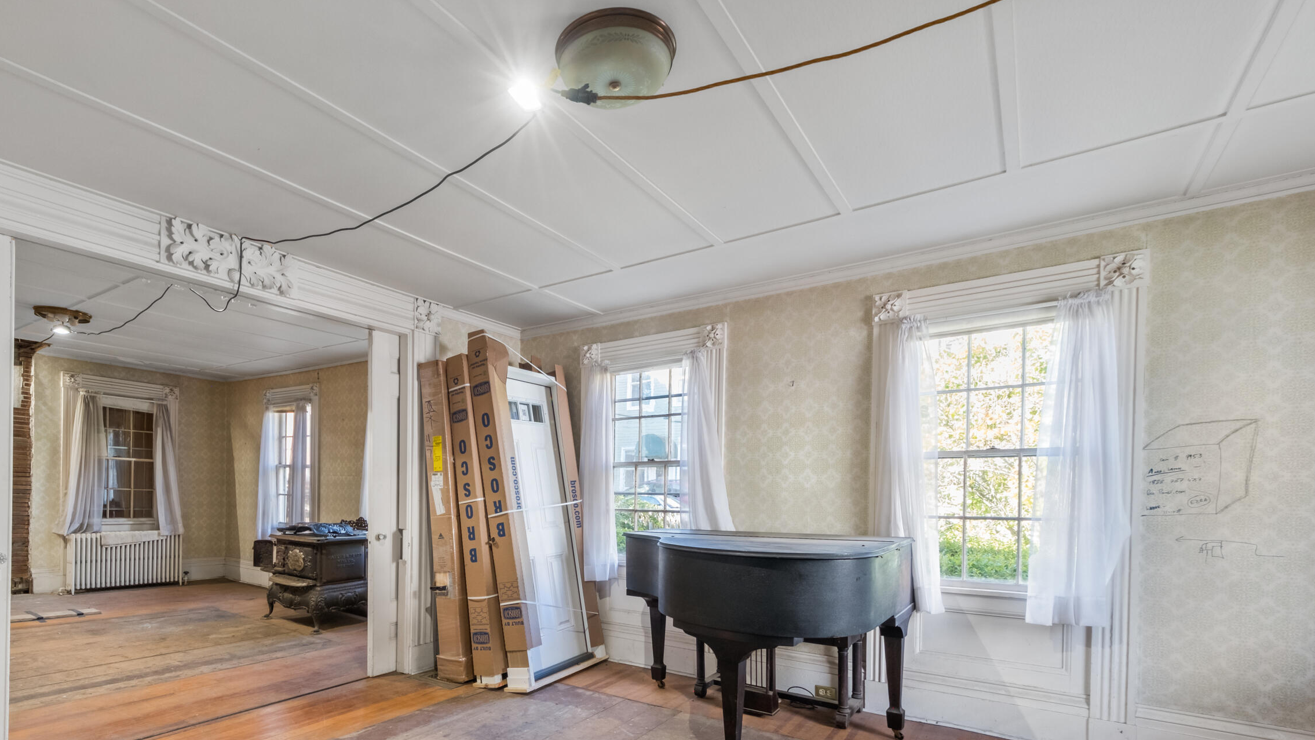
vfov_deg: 59.1
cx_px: 551
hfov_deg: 91.9
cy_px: 512
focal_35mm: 18
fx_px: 628
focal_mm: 8.4
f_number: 8
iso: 500
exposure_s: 1/6
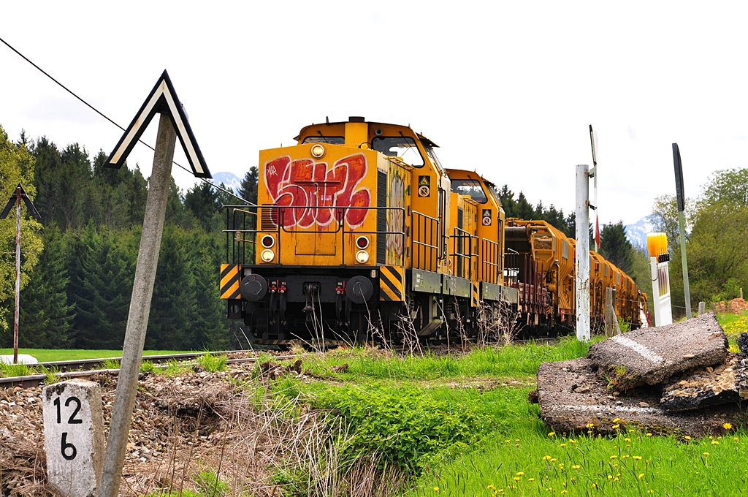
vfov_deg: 10.1
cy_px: 248
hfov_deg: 15.2
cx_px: 374
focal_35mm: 135
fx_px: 2801
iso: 200
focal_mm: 90
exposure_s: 1/250
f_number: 10
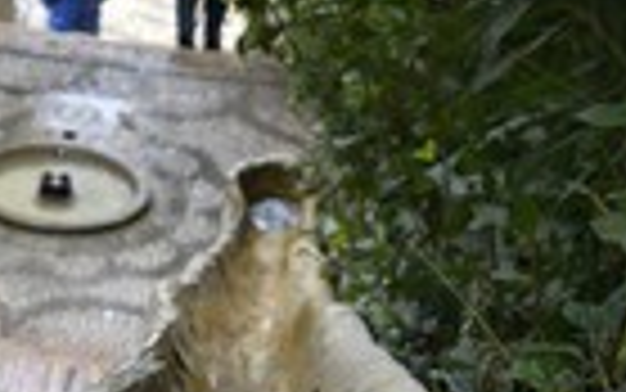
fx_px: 1843
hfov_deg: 18.1
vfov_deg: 12.0
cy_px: 360
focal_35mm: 108
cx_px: -176
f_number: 5.6
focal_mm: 35
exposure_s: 1/100
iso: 1600
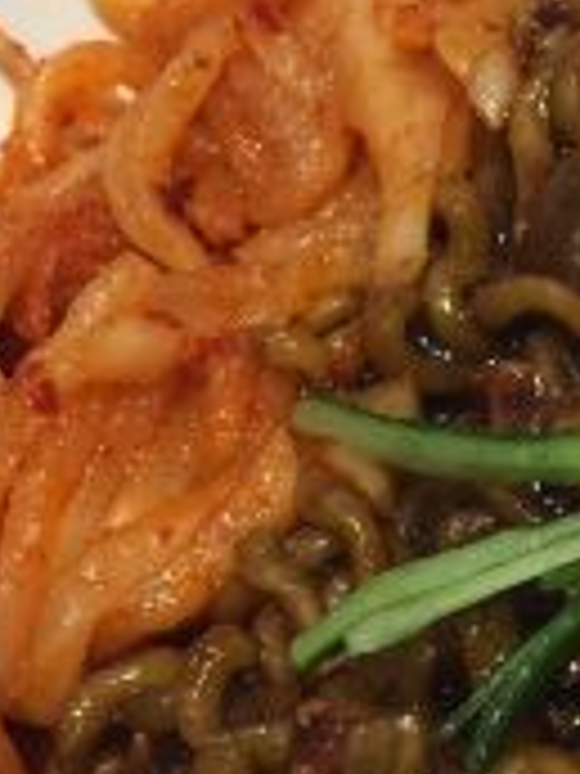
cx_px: 686
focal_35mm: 118
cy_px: 760
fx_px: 2636
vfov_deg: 16.4
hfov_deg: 12.3
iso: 32
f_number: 2.2
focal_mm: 4.15
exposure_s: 1/33
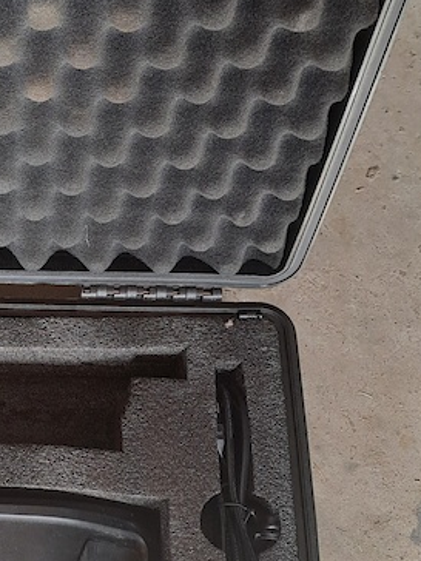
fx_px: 892
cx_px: -8
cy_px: 316
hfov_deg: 25.2
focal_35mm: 55
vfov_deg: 34.9
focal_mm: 4.65
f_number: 1.8
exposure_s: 1/50
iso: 64
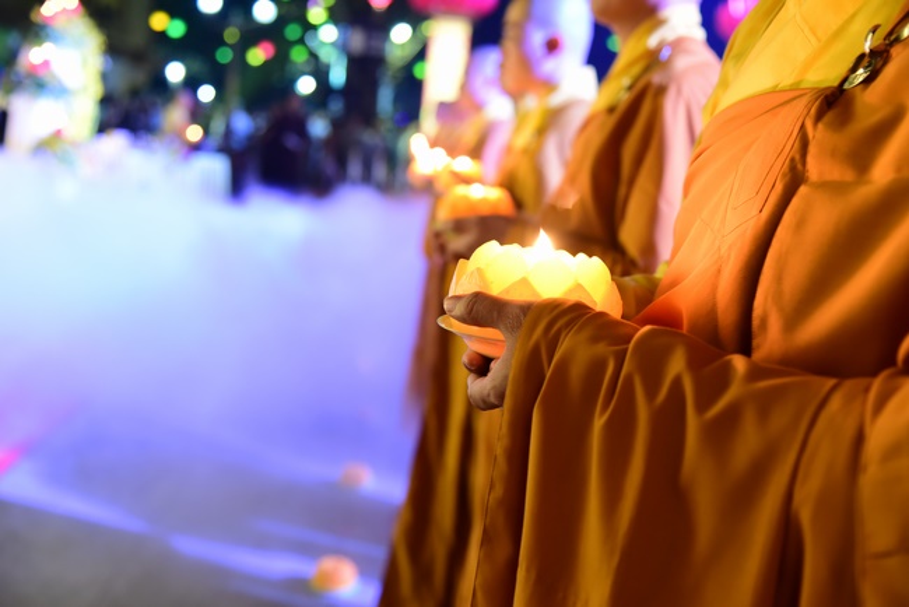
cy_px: 304
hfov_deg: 41.1
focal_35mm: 48
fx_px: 1212
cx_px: 454
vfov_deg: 28.1
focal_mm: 48
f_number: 4
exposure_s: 1/25
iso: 2500
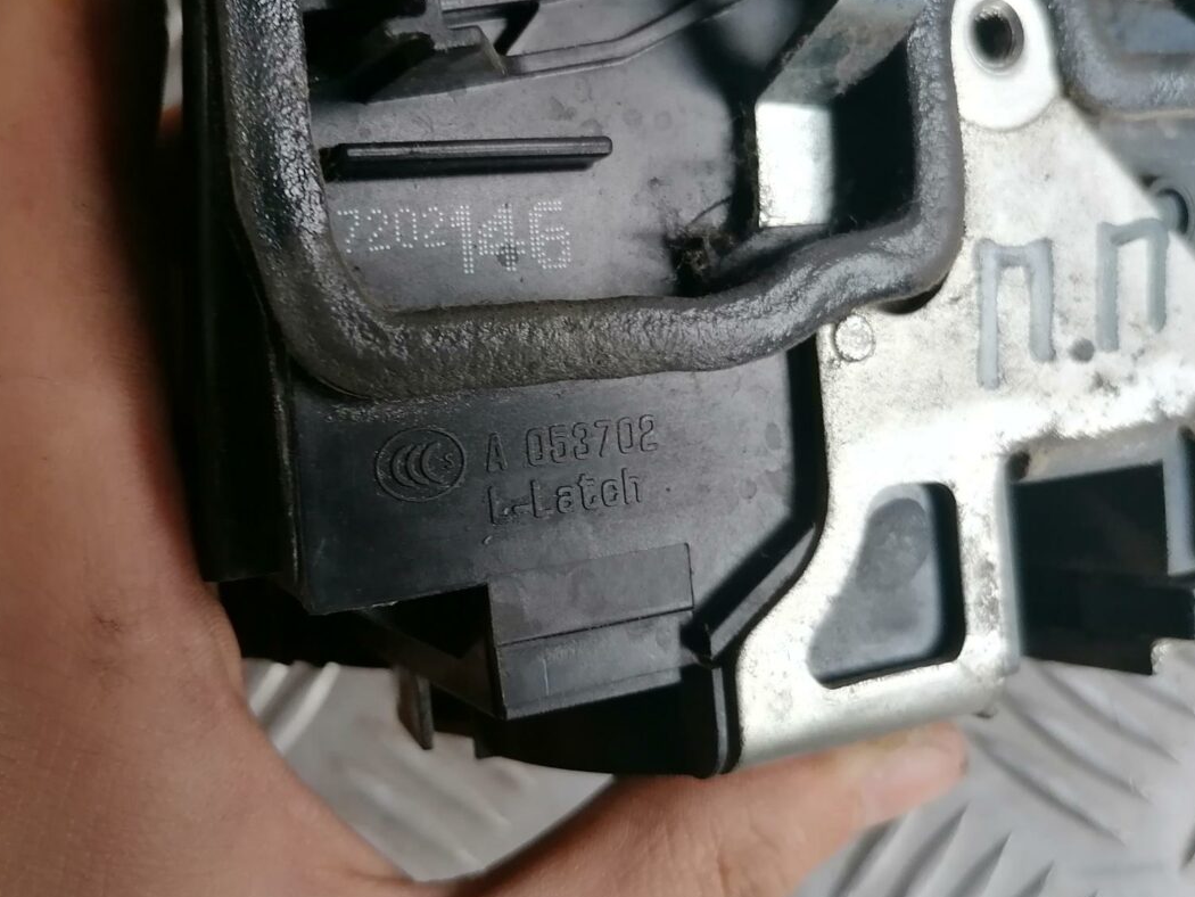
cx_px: 516
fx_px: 1243
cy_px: 392
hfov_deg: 51.2
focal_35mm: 36
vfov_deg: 39.6
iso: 160
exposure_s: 1/50
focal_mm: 4.75
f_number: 1.8
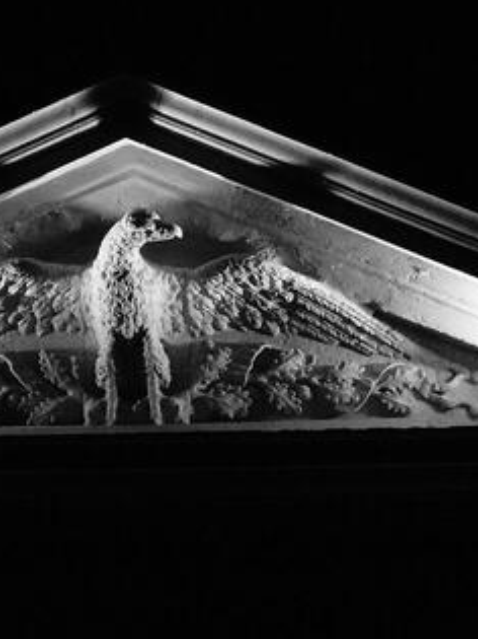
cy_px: 316
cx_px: 140
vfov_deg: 5.4
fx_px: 6743
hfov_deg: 4.1
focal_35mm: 366
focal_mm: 30.31
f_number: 6.3
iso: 1600
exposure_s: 1/125
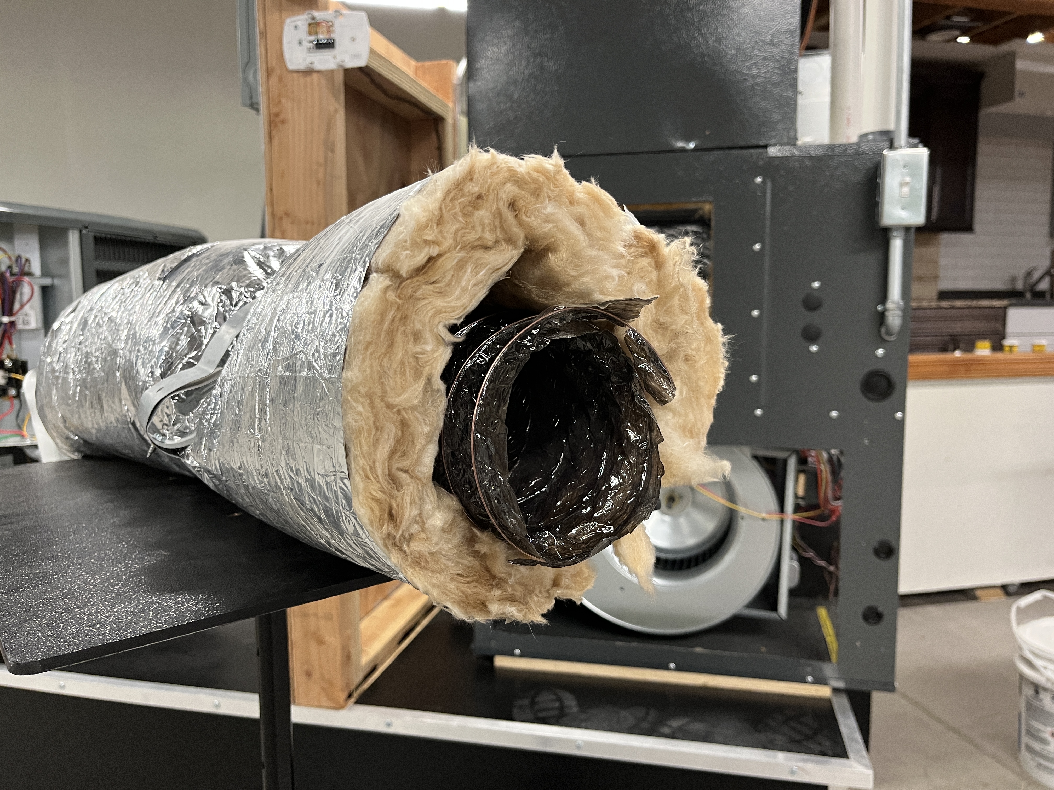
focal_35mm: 26
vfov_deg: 53.1
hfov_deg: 67.3
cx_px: 527
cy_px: 395
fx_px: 792
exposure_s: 1/60
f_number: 1.6
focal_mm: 5.1
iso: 160
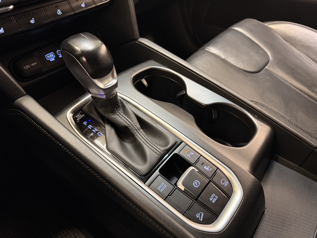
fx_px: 220
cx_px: 158
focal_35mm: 24
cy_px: 119
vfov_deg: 56.8
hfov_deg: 71.6
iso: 640
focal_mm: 6.76
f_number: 1.78
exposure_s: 1/33
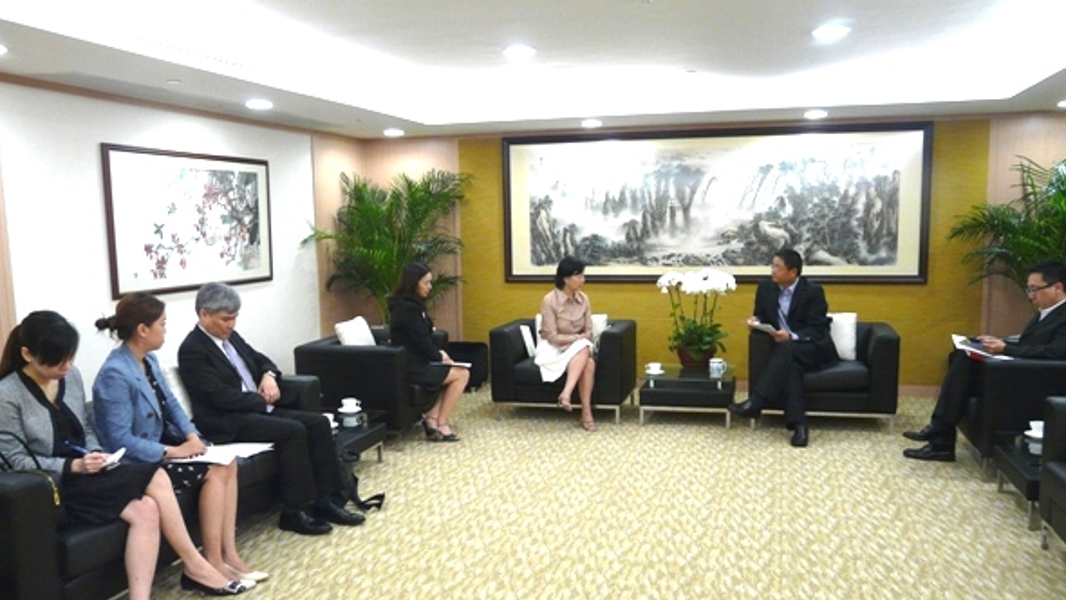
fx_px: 876
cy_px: 340
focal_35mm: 31
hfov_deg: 62.6
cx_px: 540
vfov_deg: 37.7
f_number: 2.8
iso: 200
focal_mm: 4.6
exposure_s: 1/30
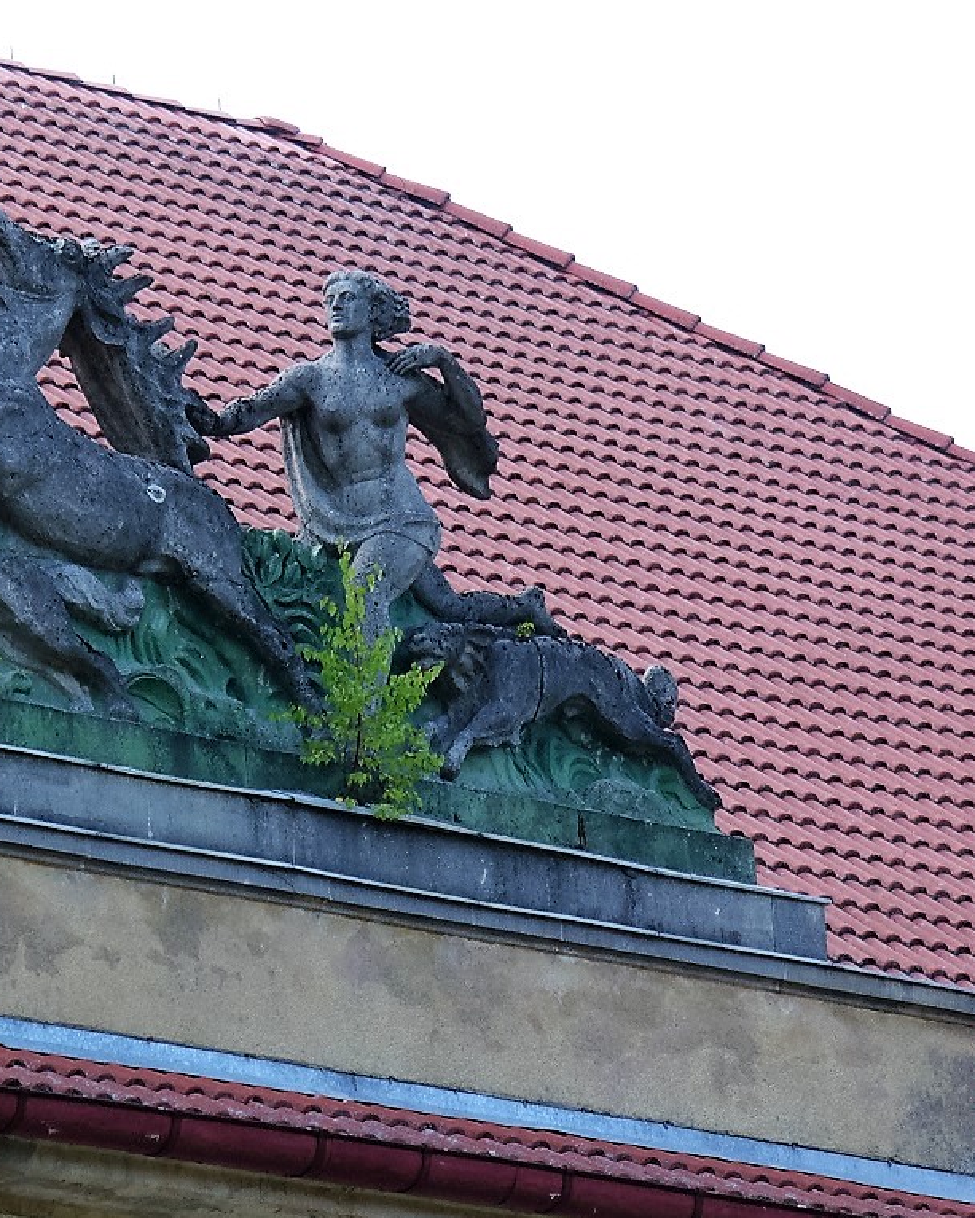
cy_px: 610
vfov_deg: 6.7
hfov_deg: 5.3
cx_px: 231
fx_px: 10460
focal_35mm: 290
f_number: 4.5
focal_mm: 36.6
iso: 80
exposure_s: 1/125
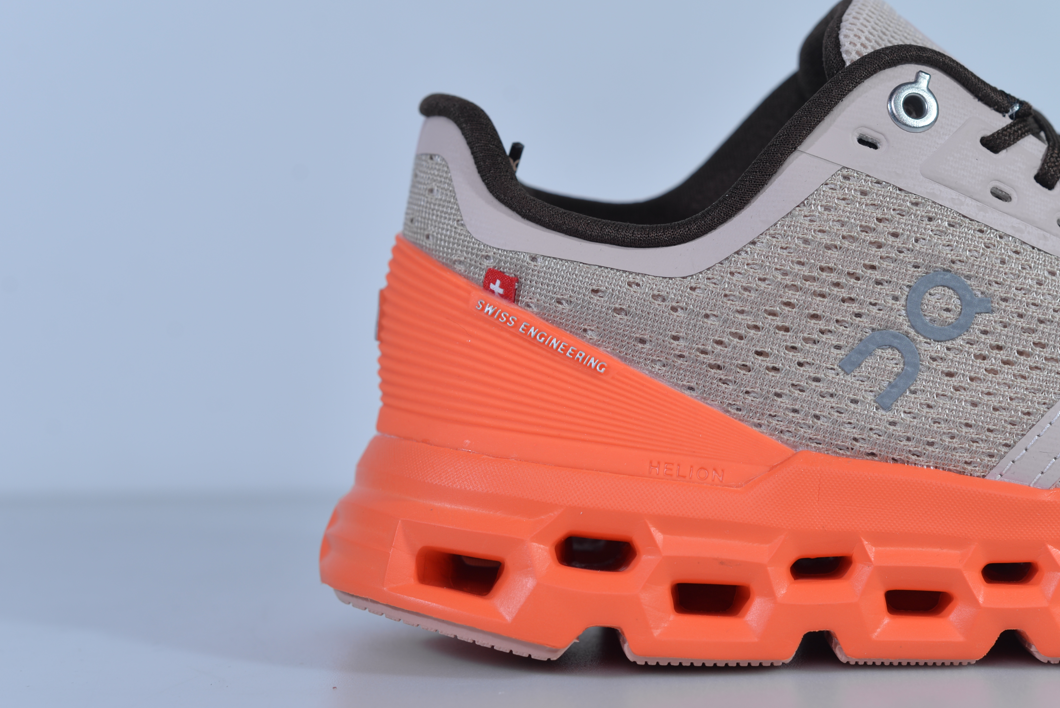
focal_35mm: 70
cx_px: 633
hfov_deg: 28.8
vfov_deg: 19.5
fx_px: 2062
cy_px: 308
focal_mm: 50
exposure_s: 1/250
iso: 100
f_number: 5.6
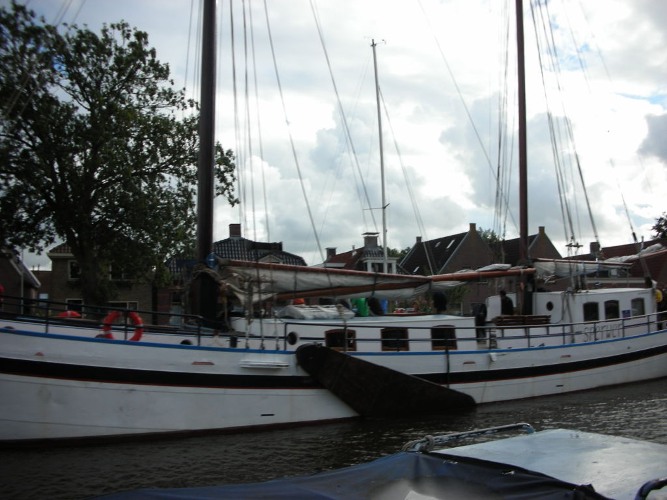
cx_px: 334
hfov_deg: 52.6
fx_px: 674
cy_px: 250
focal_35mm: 35
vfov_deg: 40.7
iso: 50
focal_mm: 5.8
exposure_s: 1/65.1
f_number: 8.5
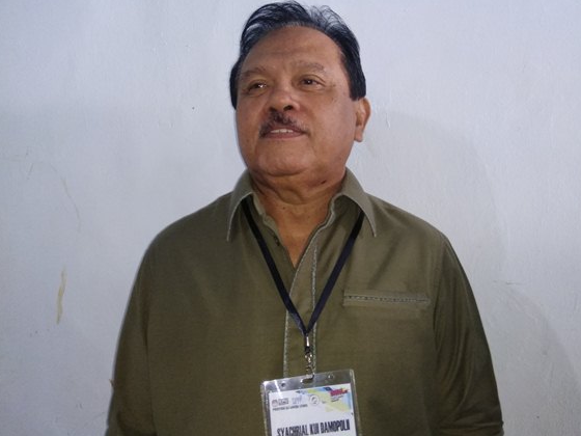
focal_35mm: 24
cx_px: 325
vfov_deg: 56.8
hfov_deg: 71.3
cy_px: 213
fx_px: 403
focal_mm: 3.57
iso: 400
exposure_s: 1/33
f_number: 2
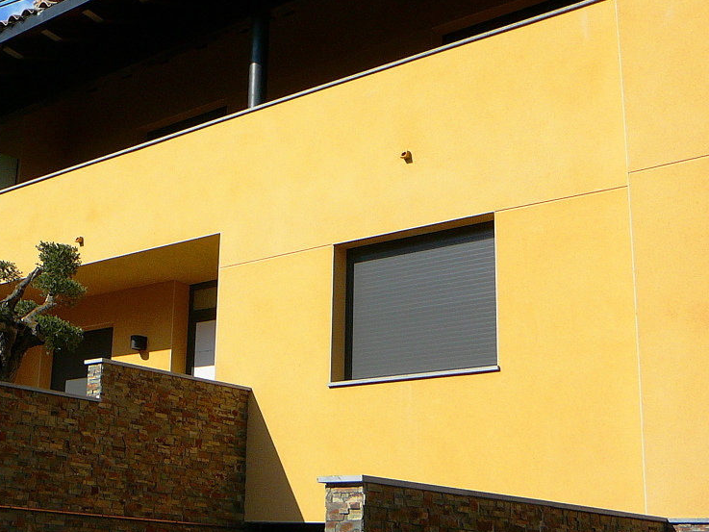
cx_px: 178
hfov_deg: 33.1
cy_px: 215
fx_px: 1168
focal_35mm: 57
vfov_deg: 25.6
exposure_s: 1/800
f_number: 5
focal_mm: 5.2
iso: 80
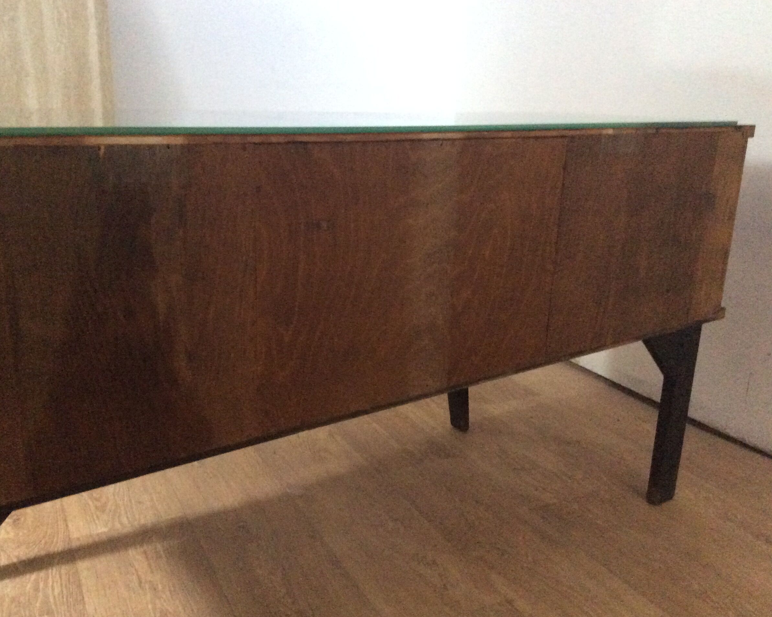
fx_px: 777
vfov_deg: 43.4
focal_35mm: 34
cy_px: 309
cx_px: 353
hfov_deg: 52.8
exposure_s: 1/17
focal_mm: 3.3
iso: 500
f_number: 2.4
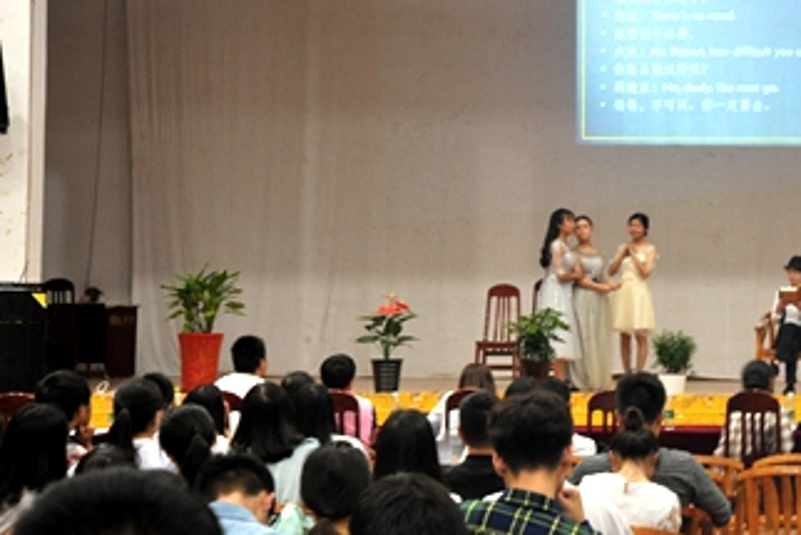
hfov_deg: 18.6
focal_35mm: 108
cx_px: 736
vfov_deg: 12.7
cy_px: 194
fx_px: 2404
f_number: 5.6
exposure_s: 1/4
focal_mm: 58
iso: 800
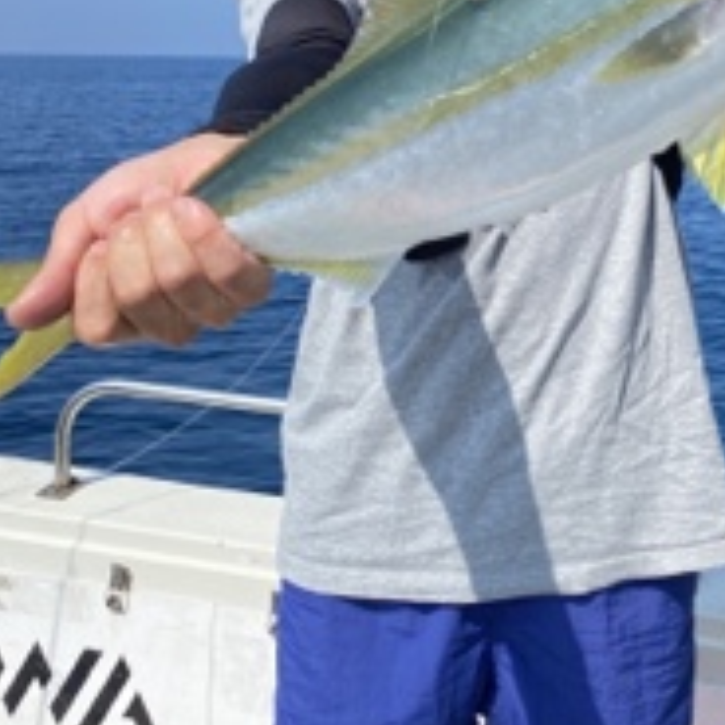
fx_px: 1185
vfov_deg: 33.3
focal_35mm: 50
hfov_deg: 33.5
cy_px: 177
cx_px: 520
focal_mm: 4.25
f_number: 1.8
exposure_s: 1/1961
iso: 32
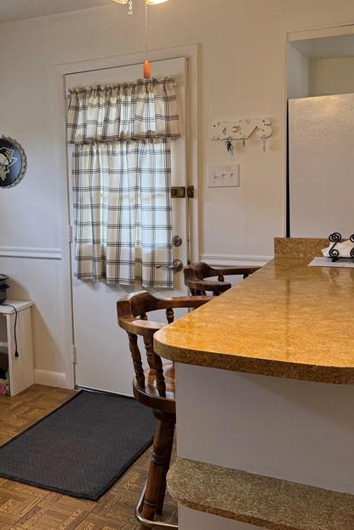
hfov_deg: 31.6
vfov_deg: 47.2
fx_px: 604
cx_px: 56
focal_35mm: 41
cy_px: 226
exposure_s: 1/120
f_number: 1.78
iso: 100
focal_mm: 6.76
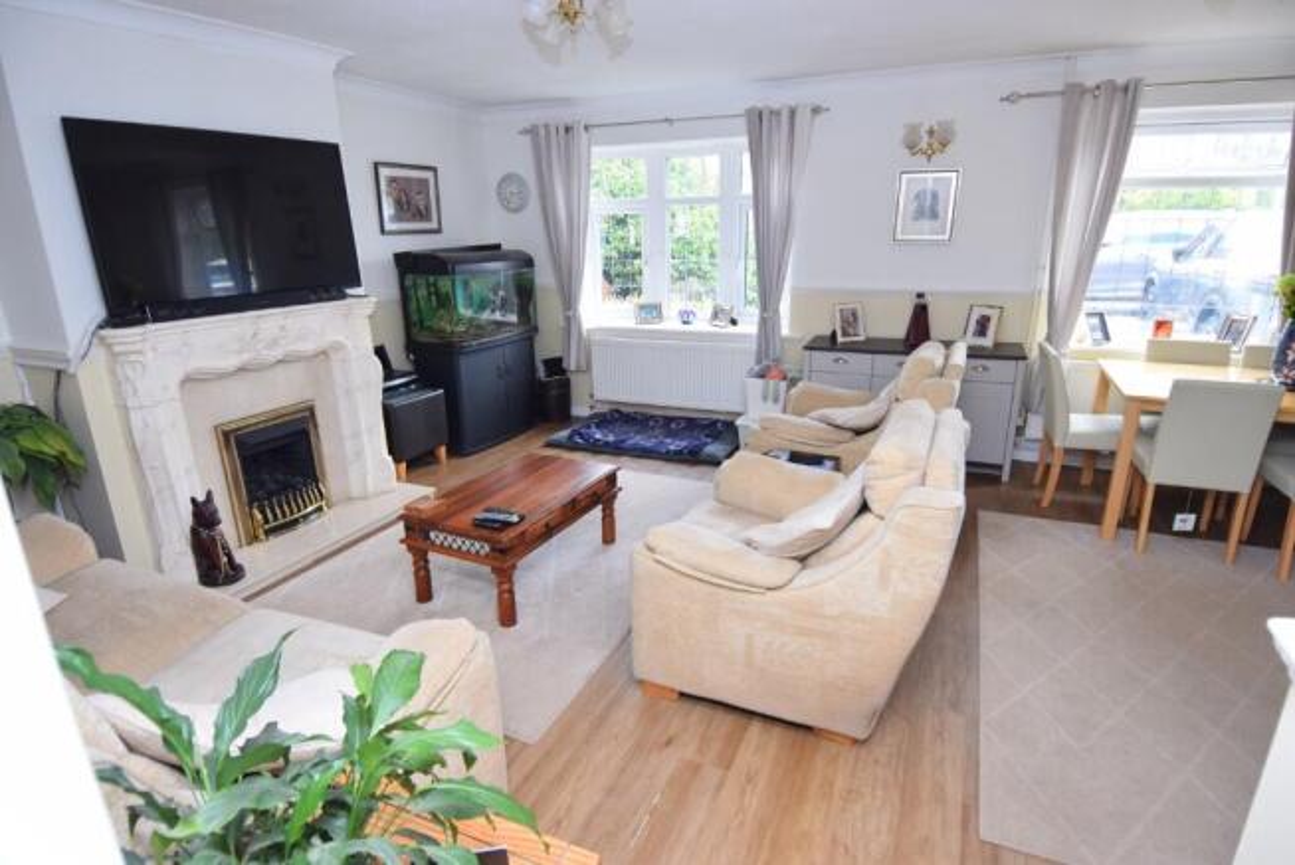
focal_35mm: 18
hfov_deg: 90.0
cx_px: 648
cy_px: 432
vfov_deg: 67.5
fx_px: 648
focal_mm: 12
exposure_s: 1/60
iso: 400
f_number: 4
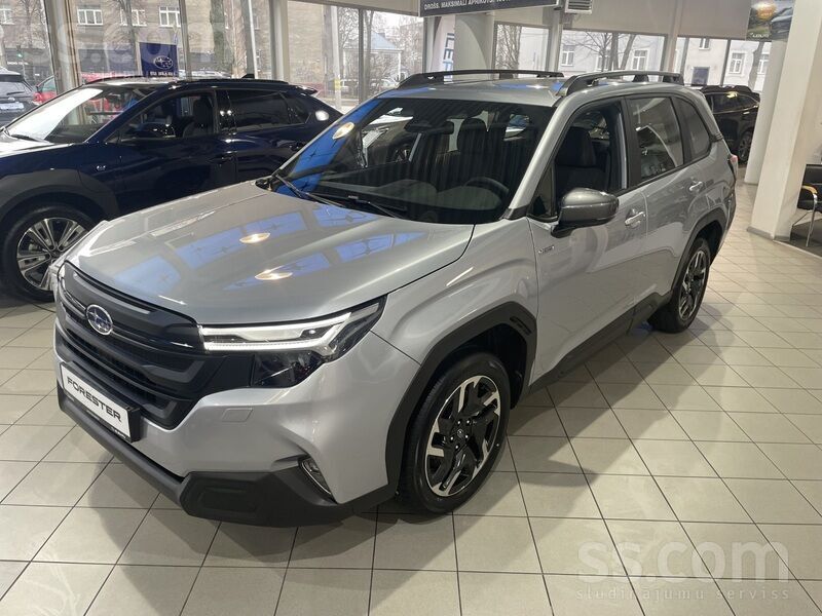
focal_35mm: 26
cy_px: 308
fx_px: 617
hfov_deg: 67.3
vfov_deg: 53.1
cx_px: 411
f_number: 1.6
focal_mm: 4.2
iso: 125
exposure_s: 1/50
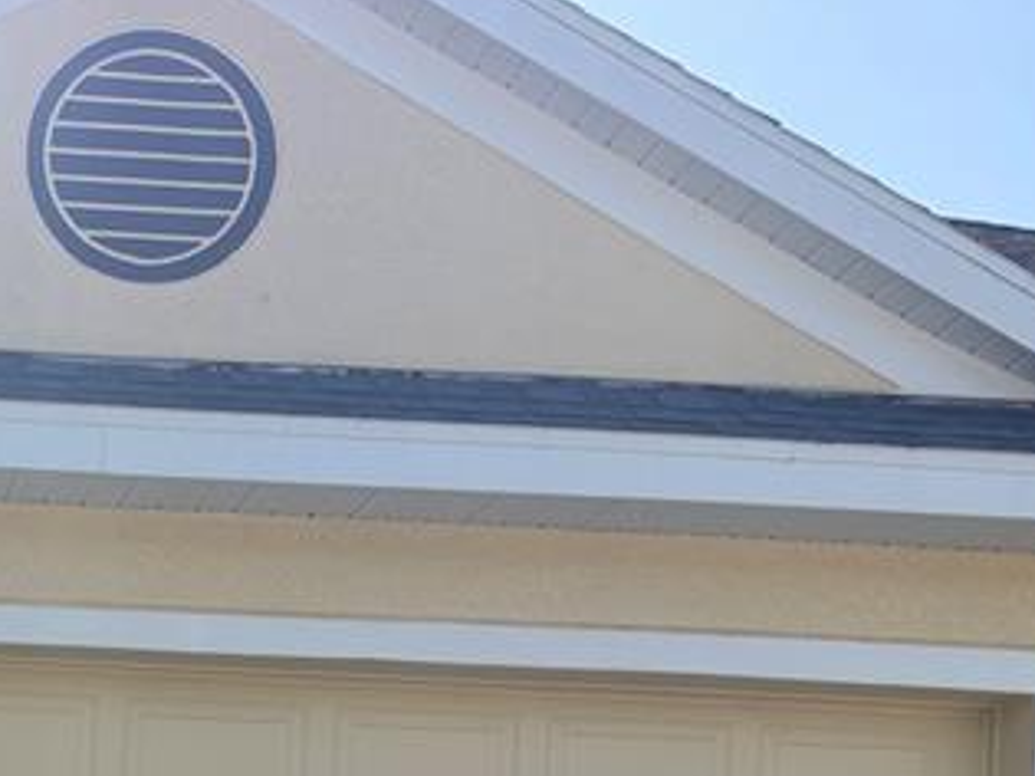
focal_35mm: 78
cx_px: -125
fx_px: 2331
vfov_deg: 17.6
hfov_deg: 23.4
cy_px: 1039
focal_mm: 6.76
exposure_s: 1/4167
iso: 100
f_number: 1.78
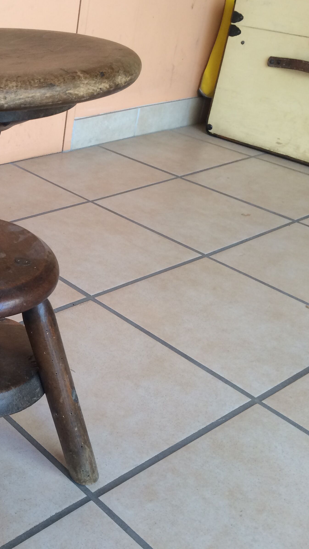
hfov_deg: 25.3
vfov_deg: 47.4
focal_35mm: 43
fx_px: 626
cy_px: 270
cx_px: -47
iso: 32
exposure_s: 1/33
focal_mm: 4.15
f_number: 2.2
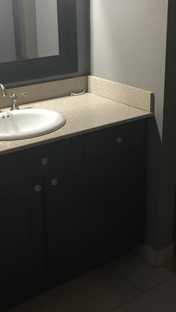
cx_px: 88
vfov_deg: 40.4
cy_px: 128
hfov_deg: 23.5
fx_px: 423
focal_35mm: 51
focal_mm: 4.15
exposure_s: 1/10
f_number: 2.2
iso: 100
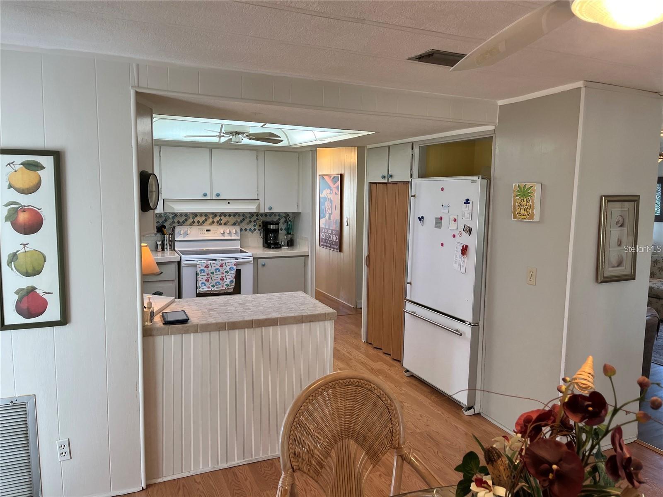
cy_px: 248
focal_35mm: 26
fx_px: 498
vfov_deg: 53.1
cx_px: 332
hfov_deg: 67.3
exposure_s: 1/120
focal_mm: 5.1
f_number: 1.6
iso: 100
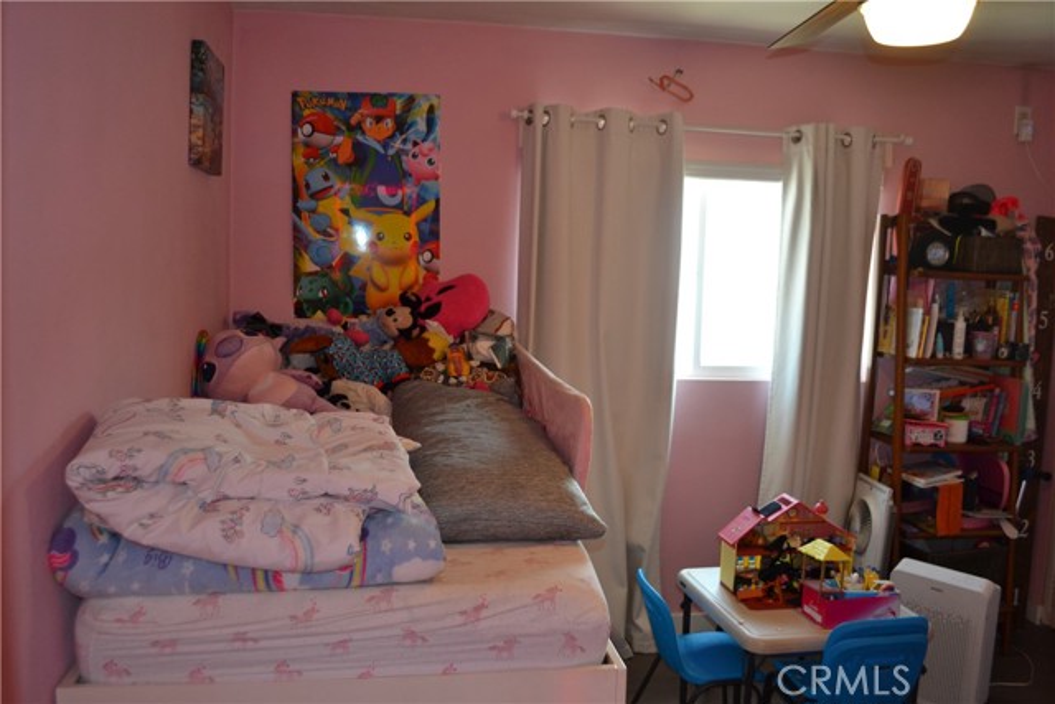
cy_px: 352
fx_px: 879
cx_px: 528
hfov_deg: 61.9
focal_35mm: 30
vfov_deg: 43.6
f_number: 3.8
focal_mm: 20
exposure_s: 1/60
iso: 560
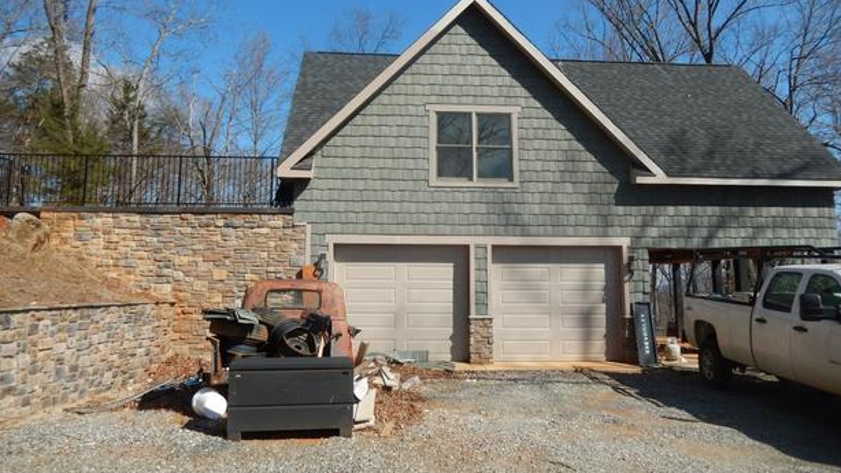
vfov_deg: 41.3
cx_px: 423
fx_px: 624
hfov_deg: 67.9
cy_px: 189
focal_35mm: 28
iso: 125
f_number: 3.4
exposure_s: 1/1250
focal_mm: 4.5
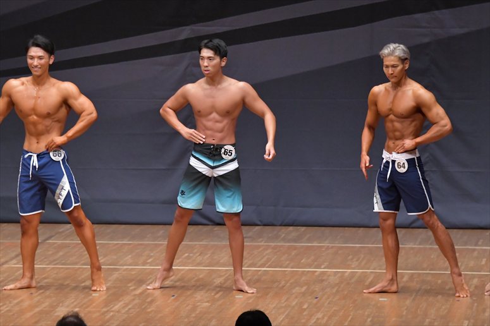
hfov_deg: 8.6
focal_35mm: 240
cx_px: 245
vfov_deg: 5.7
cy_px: 163
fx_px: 3265
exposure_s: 1/400
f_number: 5.6
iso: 6400
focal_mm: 160
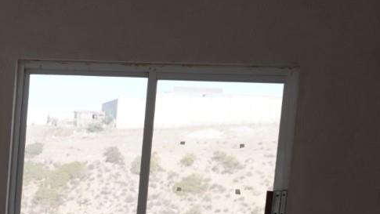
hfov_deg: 15.3
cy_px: 333
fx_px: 1340
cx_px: -131
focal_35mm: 133
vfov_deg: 8.9
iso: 100
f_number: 5.6
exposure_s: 1/125
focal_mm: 38
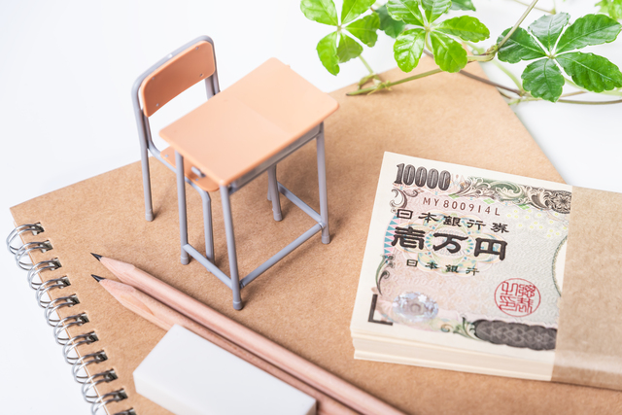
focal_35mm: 110
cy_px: 208
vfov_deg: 12.5
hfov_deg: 18.6
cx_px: 311
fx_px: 1901
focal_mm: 110
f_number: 7.1
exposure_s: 1/160
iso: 125
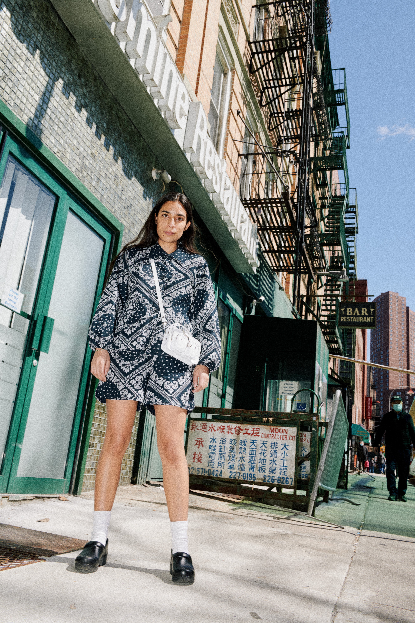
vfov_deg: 58.7
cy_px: 312
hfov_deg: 41.1
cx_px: 208
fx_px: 554
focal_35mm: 32
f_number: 13
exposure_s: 1/200
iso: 250
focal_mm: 32
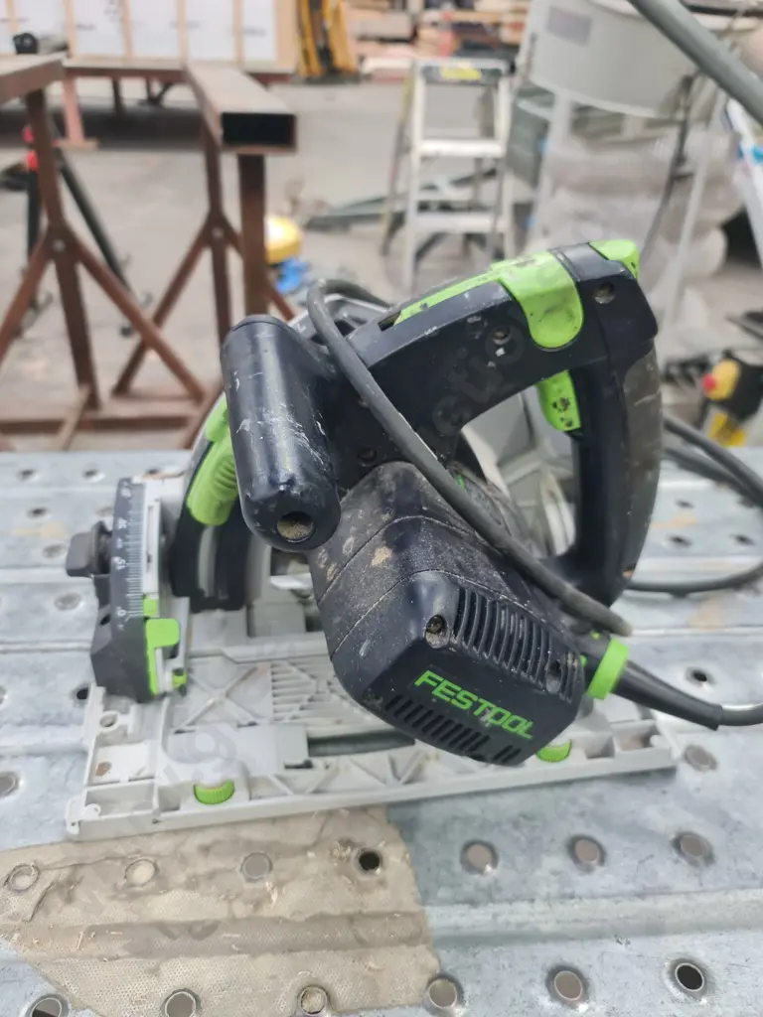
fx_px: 735
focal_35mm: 25
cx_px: 382
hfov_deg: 54.9
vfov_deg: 69.4
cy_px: 508
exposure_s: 1/100
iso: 320
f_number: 1.8
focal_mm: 7
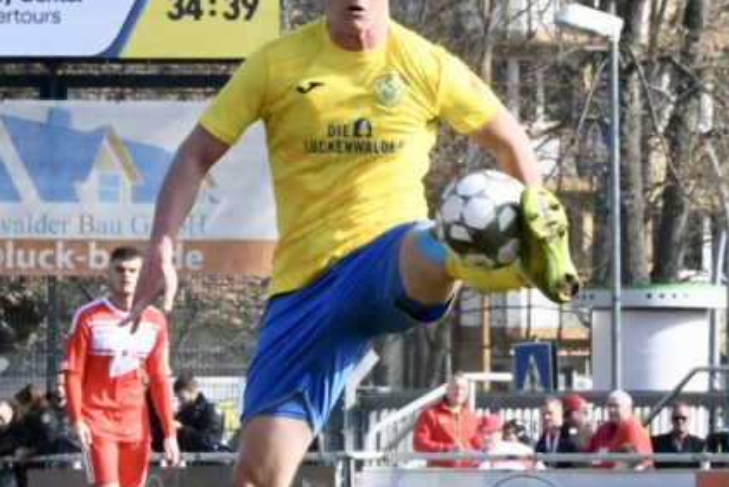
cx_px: 26
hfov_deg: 5.1
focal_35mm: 400
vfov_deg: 3.4
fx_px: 8105
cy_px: 255
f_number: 20
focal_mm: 165
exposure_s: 1/1600
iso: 8000
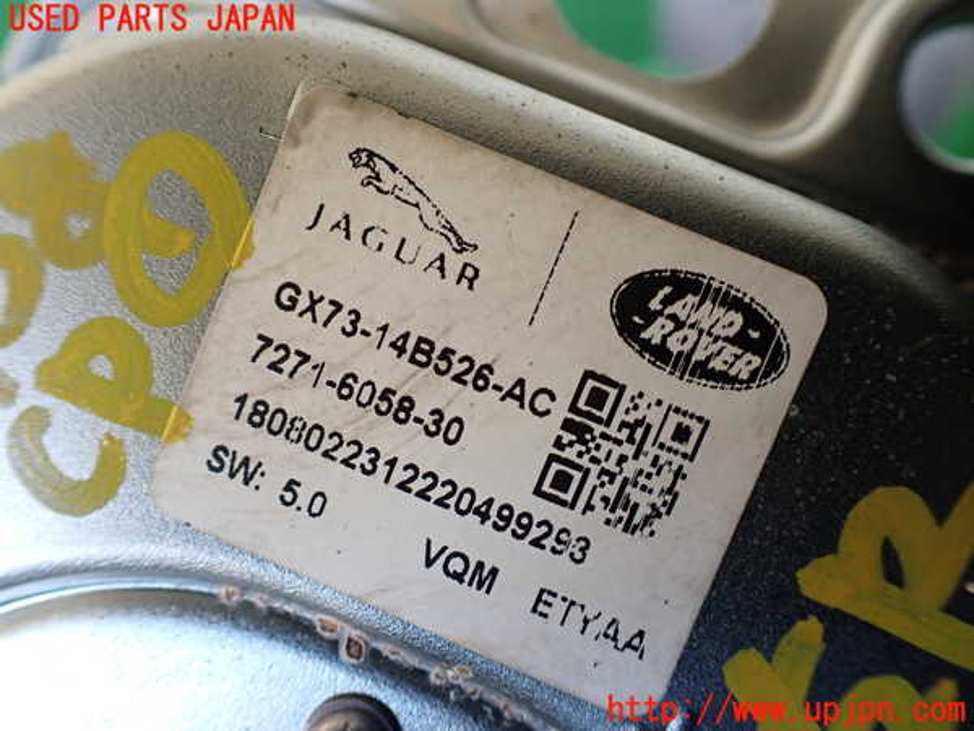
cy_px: 366
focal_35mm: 30
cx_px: 487
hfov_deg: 60.0
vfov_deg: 46.8
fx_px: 844
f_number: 2.3
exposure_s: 1/125
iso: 250
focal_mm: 5.4
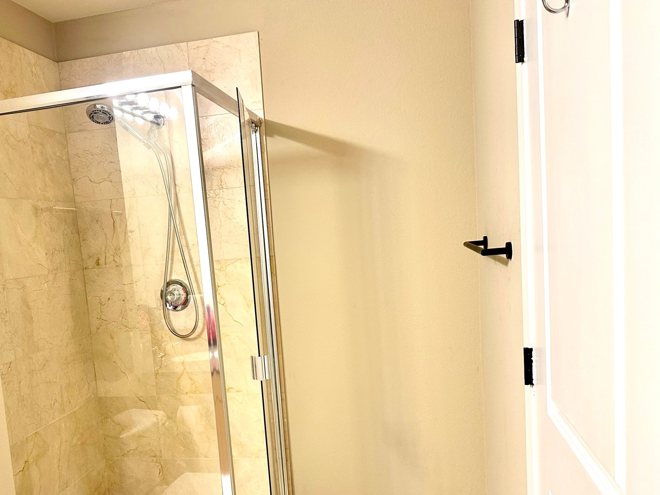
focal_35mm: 34
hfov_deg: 53.4
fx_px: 648
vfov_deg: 41.4
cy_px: 316
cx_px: 249
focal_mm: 6.86
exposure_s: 1/60
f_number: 1.78
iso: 125
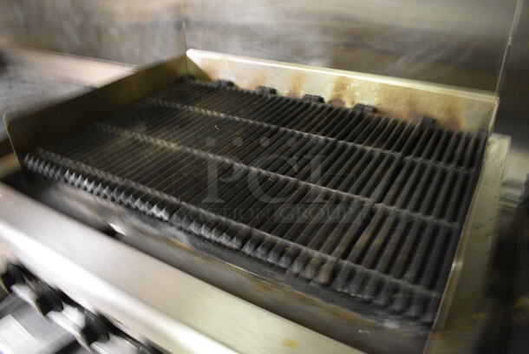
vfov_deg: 48.0
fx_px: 397
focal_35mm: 27
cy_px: 177
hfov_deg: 67.3
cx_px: 264
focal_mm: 18
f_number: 3.5
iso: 3200
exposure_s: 1/10
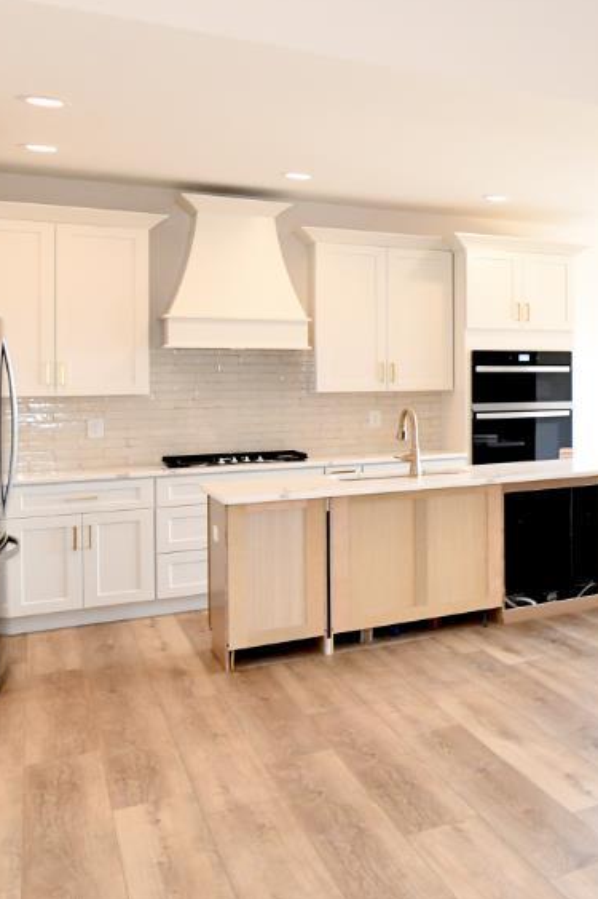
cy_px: 378
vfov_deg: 48.3
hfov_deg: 24.7
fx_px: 997
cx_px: 923
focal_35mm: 40
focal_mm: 15
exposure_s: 1/250
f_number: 4.5
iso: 2500
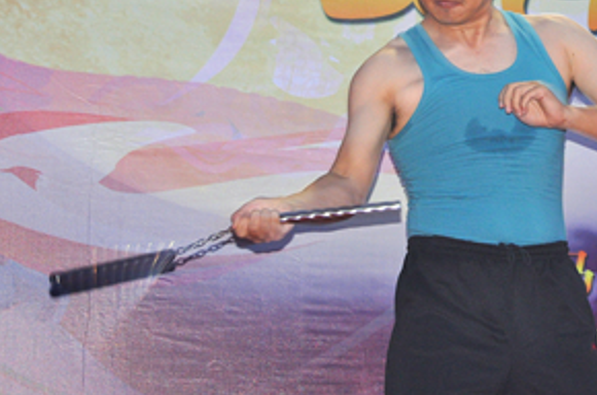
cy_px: 72
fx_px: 3425
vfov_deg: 6.6
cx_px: 484
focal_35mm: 207
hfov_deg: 9.9
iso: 800
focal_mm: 80
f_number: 5.3
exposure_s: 1/60
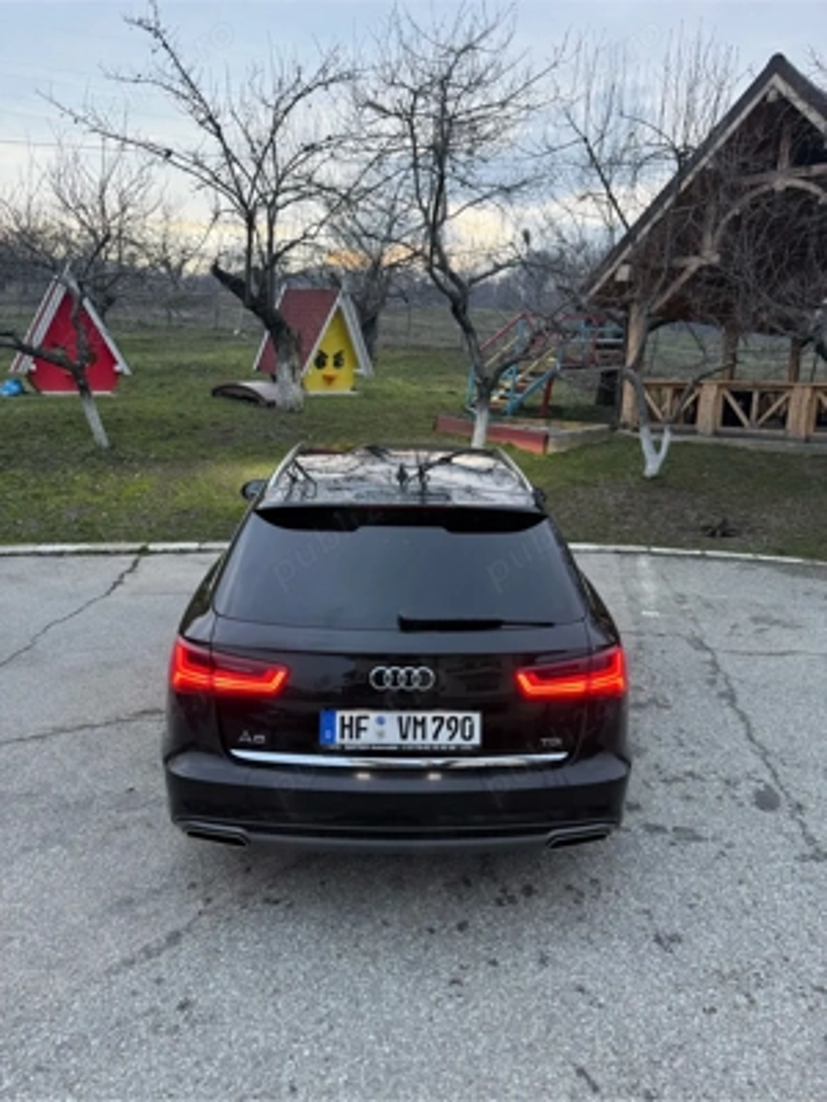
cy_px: 551
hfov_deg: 56.8
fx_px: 765
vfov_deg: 71.6
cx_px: 414
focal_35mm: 24
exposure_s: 1/70
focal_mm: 6.76
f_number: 1.78
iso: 200
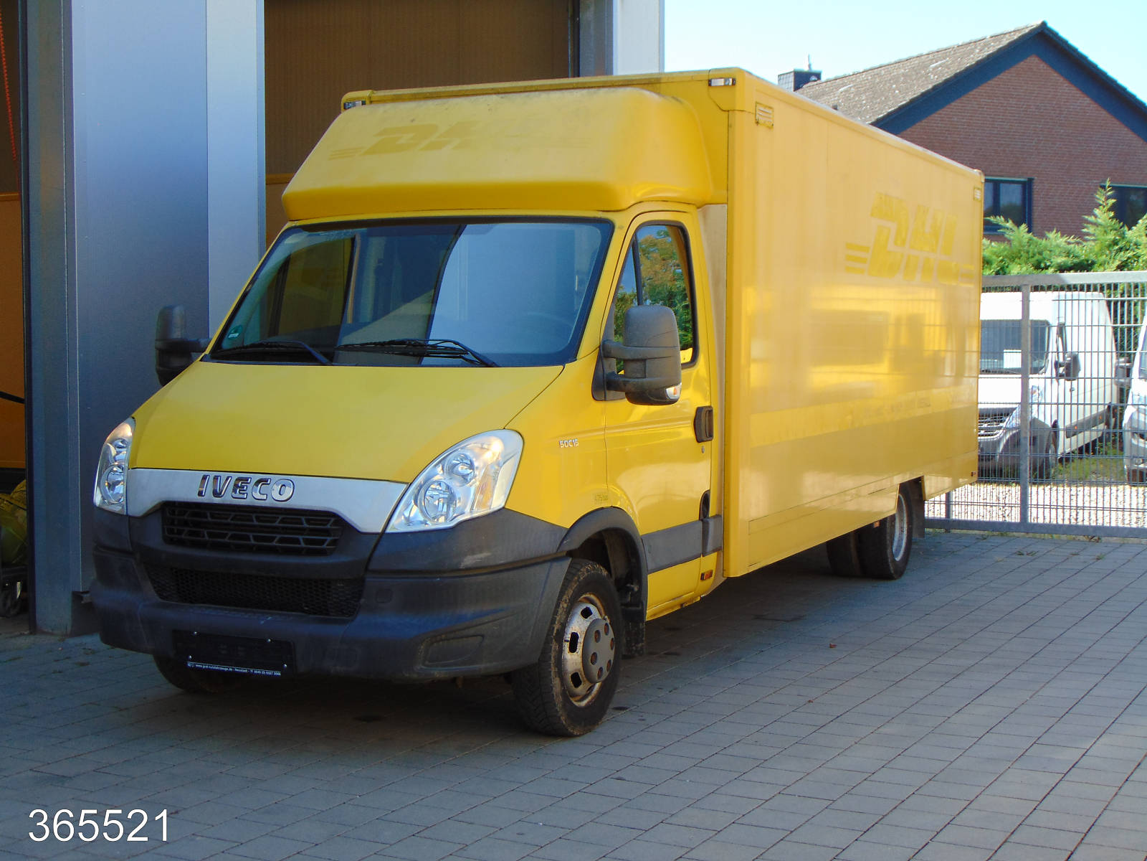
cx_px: 574
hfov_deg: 38.2
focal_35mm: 50
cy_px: 430
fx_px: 1657
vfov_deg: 29.1
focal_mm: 9
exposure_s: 1/200
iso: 80
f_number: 3.5
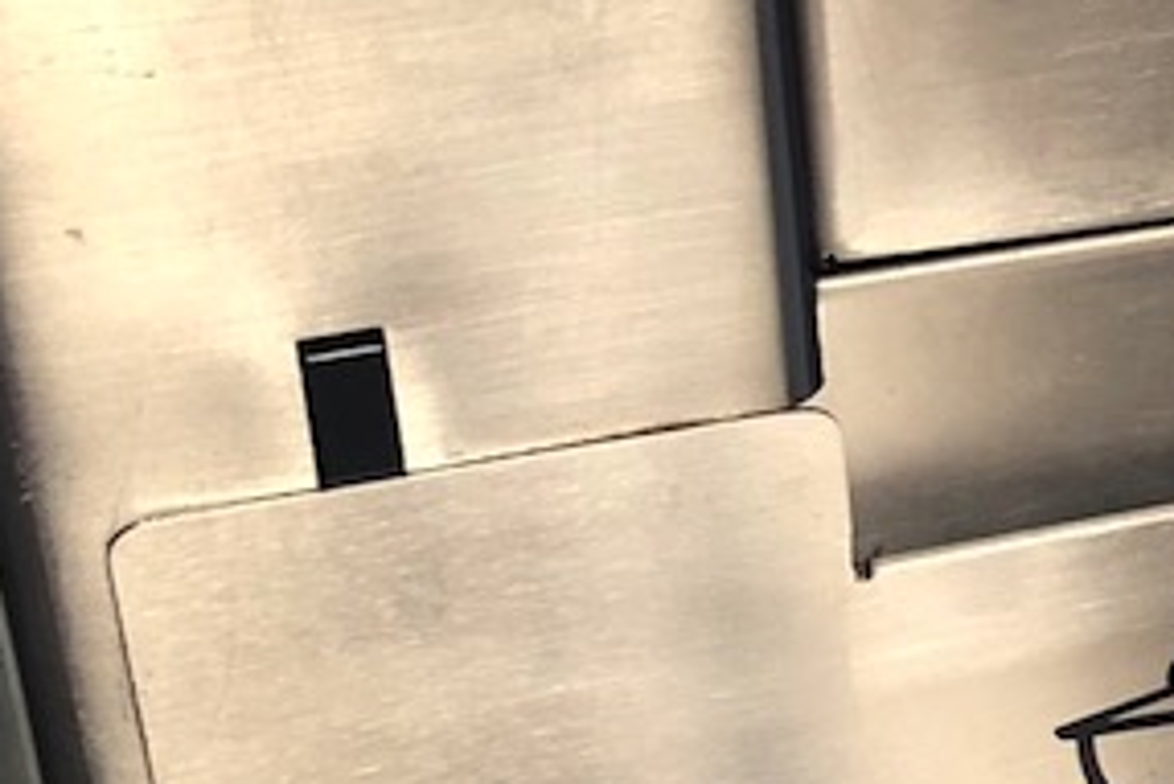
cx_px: 1925
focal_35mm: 122
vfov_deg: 11.1
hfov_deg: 15.1
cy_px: 784
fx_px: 3980
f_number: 1.8
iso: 40
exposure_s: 1/20
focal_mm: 3.99
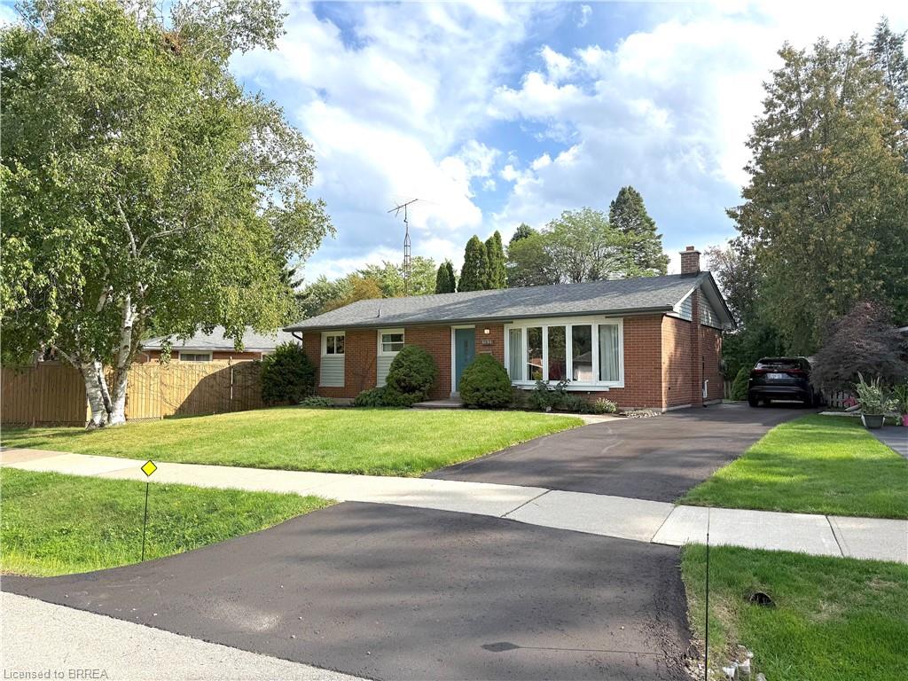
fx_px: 630
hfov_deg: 71.6
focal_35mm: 24
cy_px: 340
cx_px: 454
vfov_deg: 56.8
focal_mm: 6.8
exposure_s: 1/3759
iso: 80
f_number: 1.8
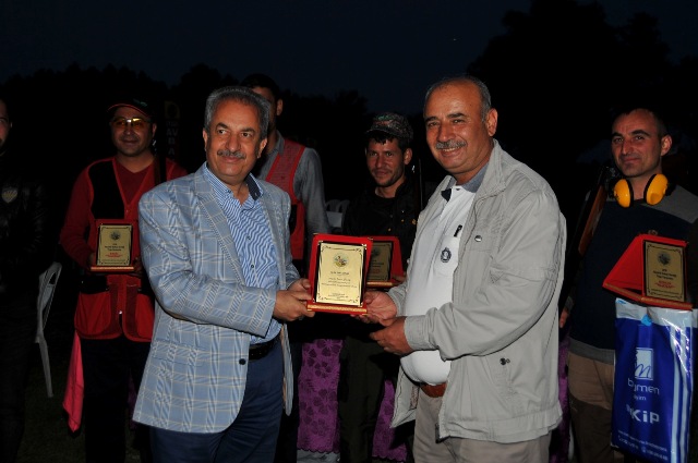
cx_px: 349
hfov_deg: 49.6
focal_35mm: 39
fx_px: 755
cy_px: 232
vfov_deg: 34.1
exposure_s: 1/60
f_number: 5
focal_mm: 26
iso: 200
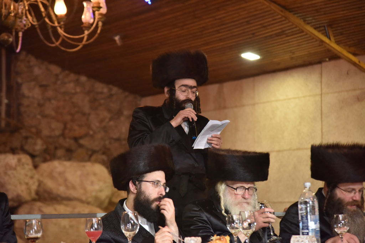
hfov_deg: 17.1
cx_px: 182
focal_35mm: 120
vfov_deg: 11.4
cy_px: 122
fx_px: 1217
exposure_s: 1/100
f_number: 4
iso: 1600
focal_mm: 120
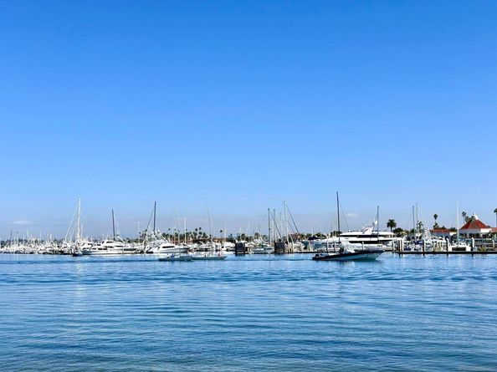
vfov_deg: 30.2
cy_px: 186
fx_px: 689
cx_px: 248
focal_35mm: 48
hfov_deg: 39.7
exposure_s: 1/5208
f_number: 1.78
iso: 64
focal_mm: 6.76
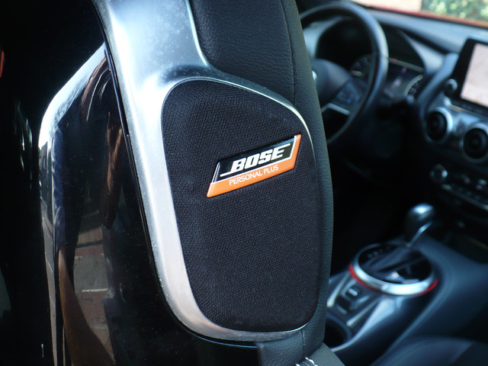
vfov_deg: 33.6
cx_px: 244
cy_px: 183
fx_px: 606
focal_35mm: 43
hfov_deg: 43.9
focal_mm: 6.1
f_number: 2.8
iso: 100
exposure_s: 1/60
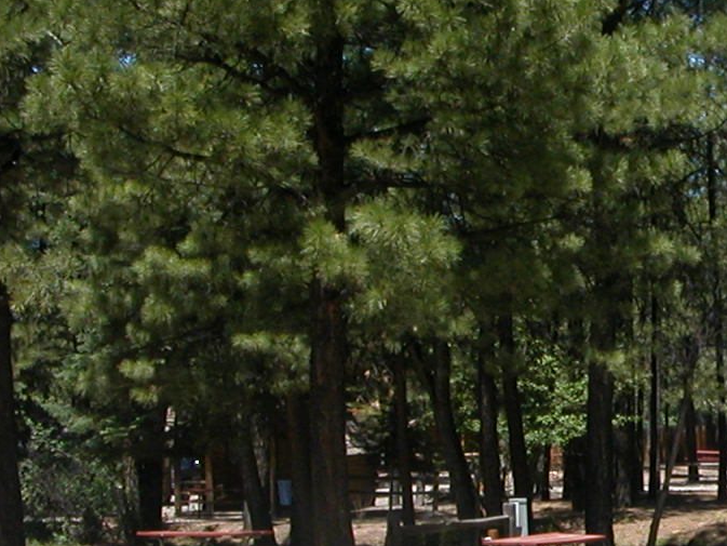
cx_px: 845
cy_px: 448
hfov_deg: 20.9
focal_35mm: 88
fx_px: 1848
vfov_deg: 16.6
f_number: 4.5
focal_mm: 5.6
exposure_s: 1/467
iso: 100
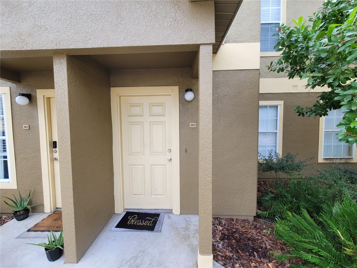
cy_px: 134
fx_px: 134
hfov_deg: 106.2
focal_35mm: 13
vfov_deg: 89.9
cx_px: 178
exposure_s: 1/186
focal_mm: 2.2
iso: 50
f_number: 2.2
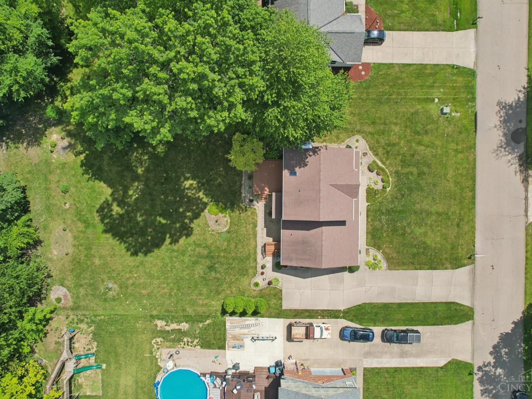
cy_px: 200
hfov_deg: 71.6
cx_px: 258
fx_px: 369
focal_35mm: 24
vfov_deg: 56.8
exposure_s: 1/1500
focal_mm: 8.4
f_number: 2.8
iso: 100
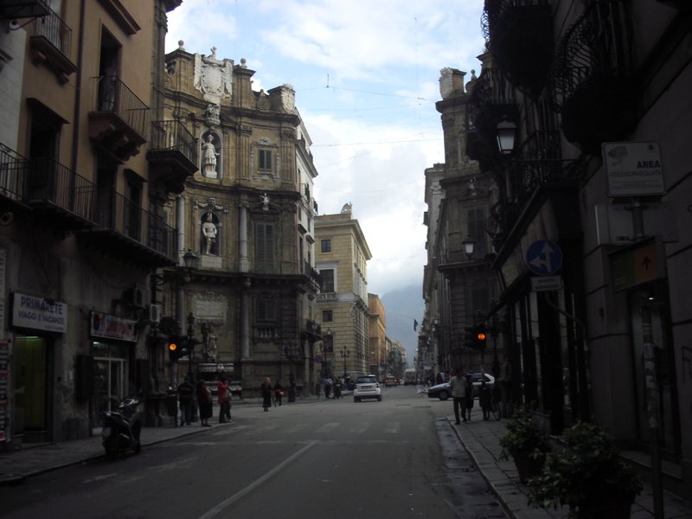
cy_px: 260
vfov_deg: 37.7
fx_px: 760
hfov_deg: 49.0
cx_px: 346
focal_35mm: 38
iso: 100
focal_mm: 6.2
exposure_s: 1/100
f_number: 8
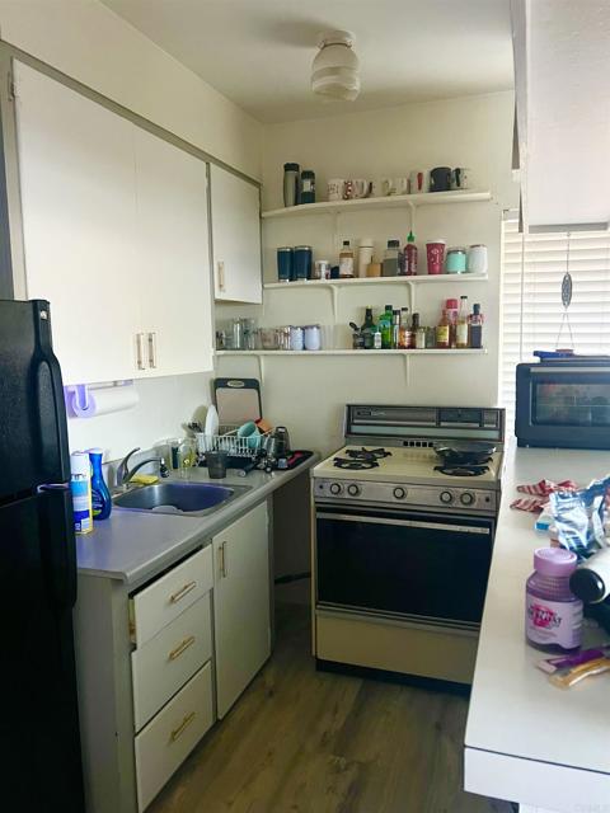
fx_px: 611
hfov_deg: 53.1
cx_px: 305
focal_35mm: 26
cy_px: 406
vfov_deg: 67.3
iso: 640
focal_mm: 5.7
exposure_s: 1/36
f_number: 1.5
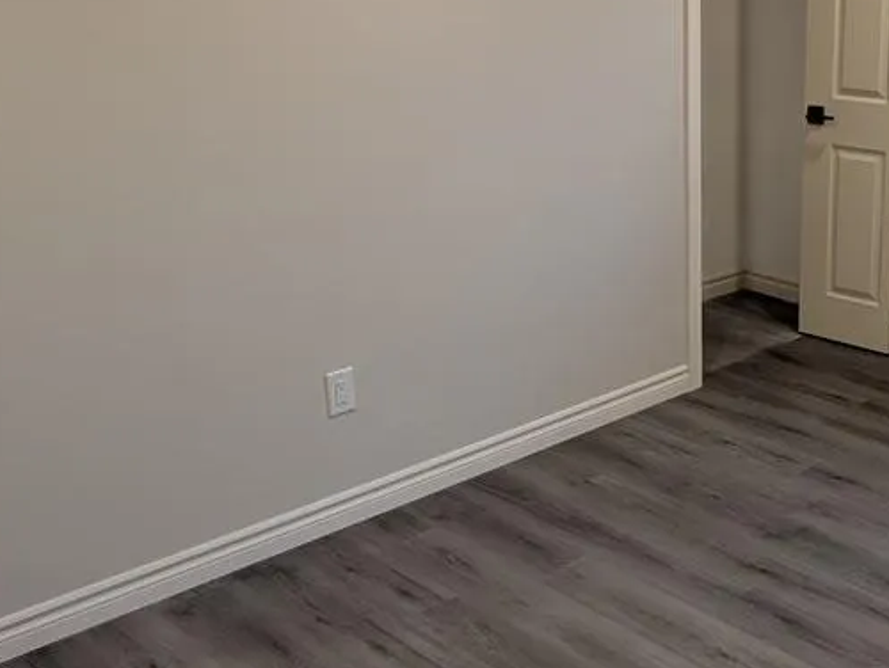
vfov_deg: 29.7
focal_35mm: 49
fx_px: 1260
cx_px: 739
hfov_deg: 37.2
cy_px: 272
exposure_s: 1/24
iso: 42
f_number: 1.85
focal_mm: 6.81
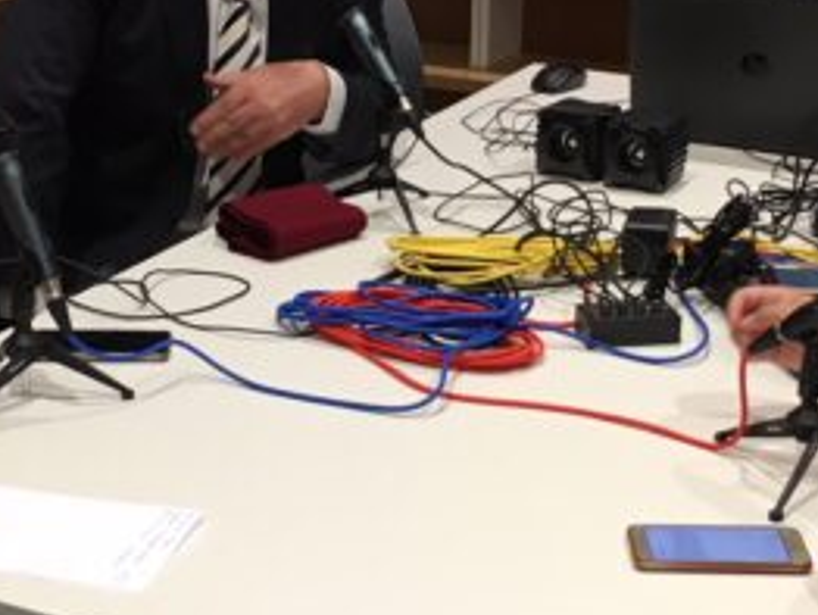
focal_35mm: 85
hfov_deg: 23.0
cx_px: 368
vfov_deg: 17.4
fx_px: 2010
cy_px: 281
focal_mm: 4.15
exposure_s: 1/33
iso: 64
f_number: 2.2
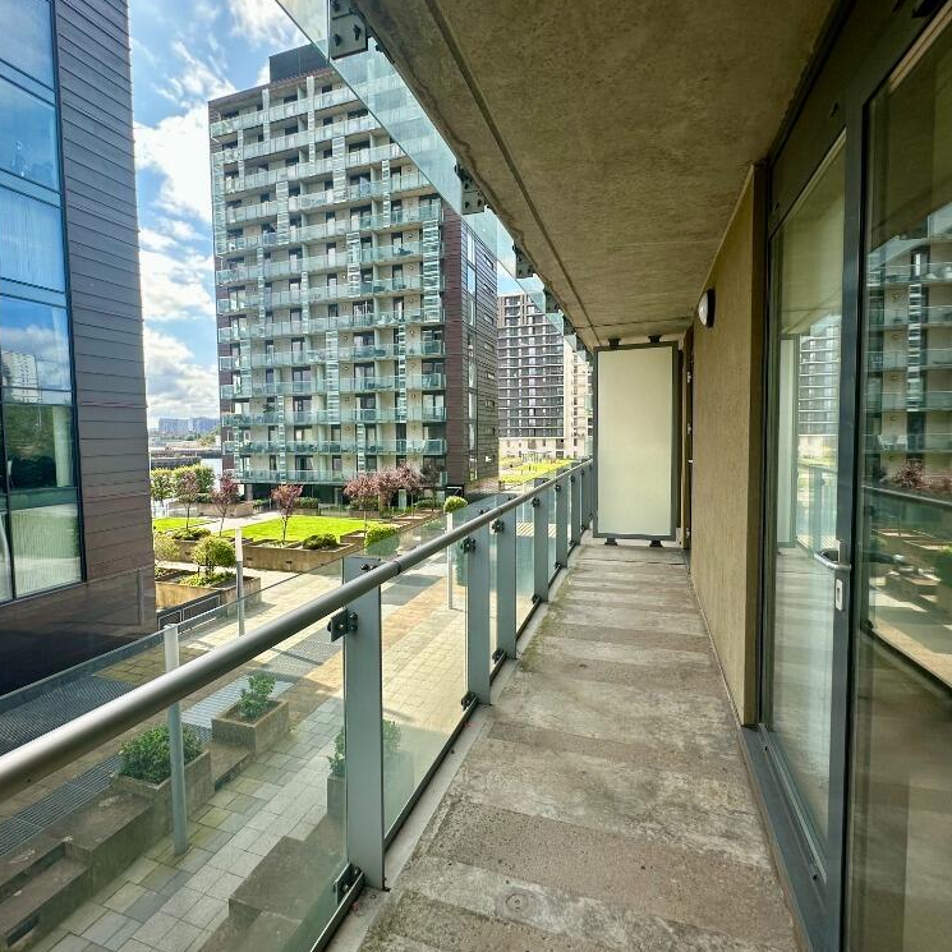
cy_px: 466
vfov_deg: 84.0
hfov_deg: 83.9
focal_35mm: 17
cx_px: 461
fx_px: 529
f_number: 2.2
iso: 40
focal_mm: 2.22
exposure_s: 1/615
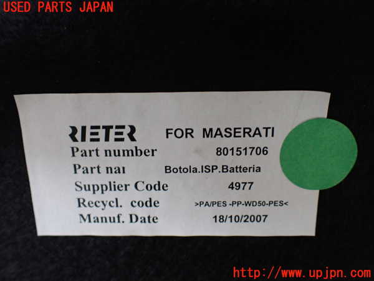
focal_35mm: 30
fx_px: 324
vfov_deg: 46.8
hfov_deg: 60.0
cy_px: 140
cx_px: 187
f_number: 2.3
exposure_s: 1/125
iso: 250
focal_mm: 5.4
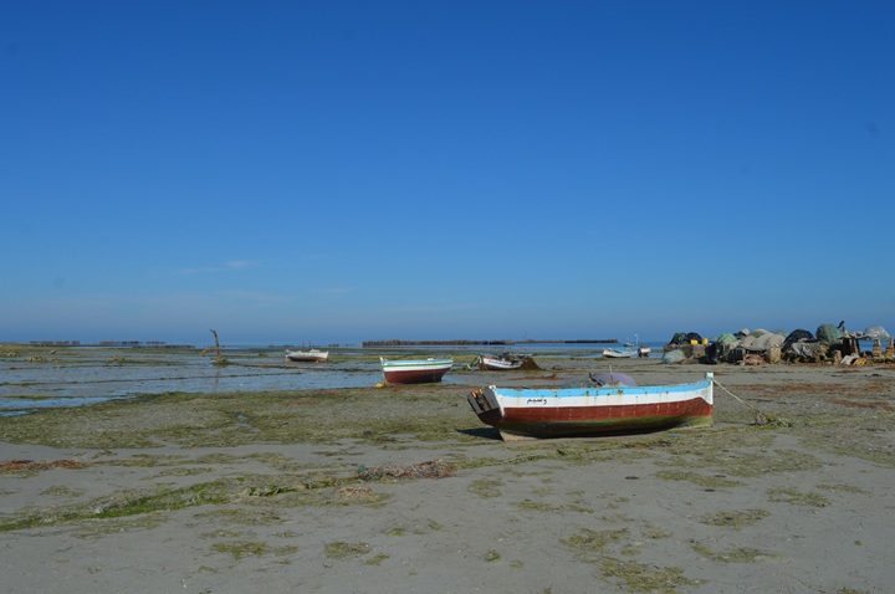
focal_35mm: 27
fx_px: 670
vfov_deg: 47.8
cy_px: 297
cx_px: 448
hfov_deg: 67.5
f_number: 10
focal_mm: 18
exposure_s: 1/400
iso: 100
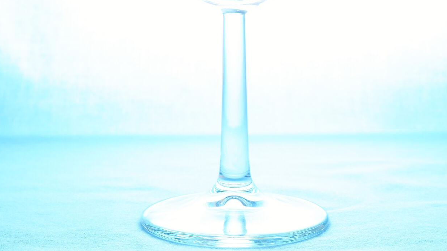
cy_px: 4
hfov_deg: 29.7
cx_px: 235
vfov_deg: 16.7
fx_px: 842
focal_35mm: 71
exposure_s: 1/125
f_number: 13
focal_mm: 35
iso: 250
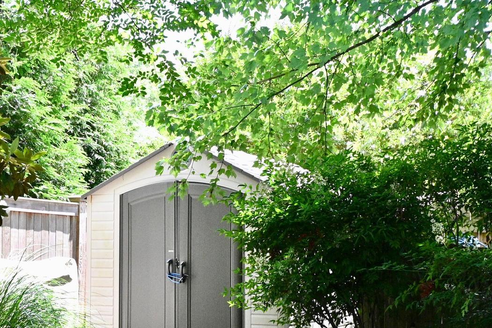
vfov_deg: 19.4
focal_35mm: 70
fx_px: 957
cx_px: 165
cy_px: 228
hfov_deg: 28.7
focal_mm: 24
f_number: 7.1
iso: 4000
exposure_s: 1/800
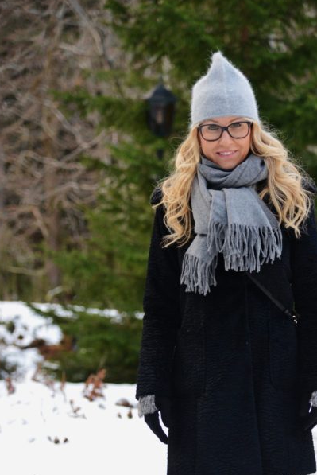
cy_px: 378
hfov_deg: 8.2
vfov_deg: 12.2
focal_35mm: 168
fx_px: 2215
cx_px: 249
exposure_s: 1/640
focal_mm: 98
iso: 2500
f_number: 4
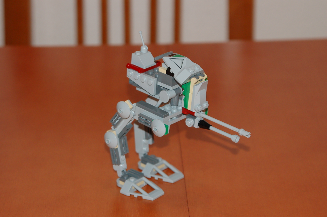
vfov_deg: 10.7
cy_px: 108
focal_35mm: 128
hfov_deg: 16.1
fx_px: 1157
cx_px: 164
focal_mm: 85
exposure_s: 1/60
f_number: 5.3
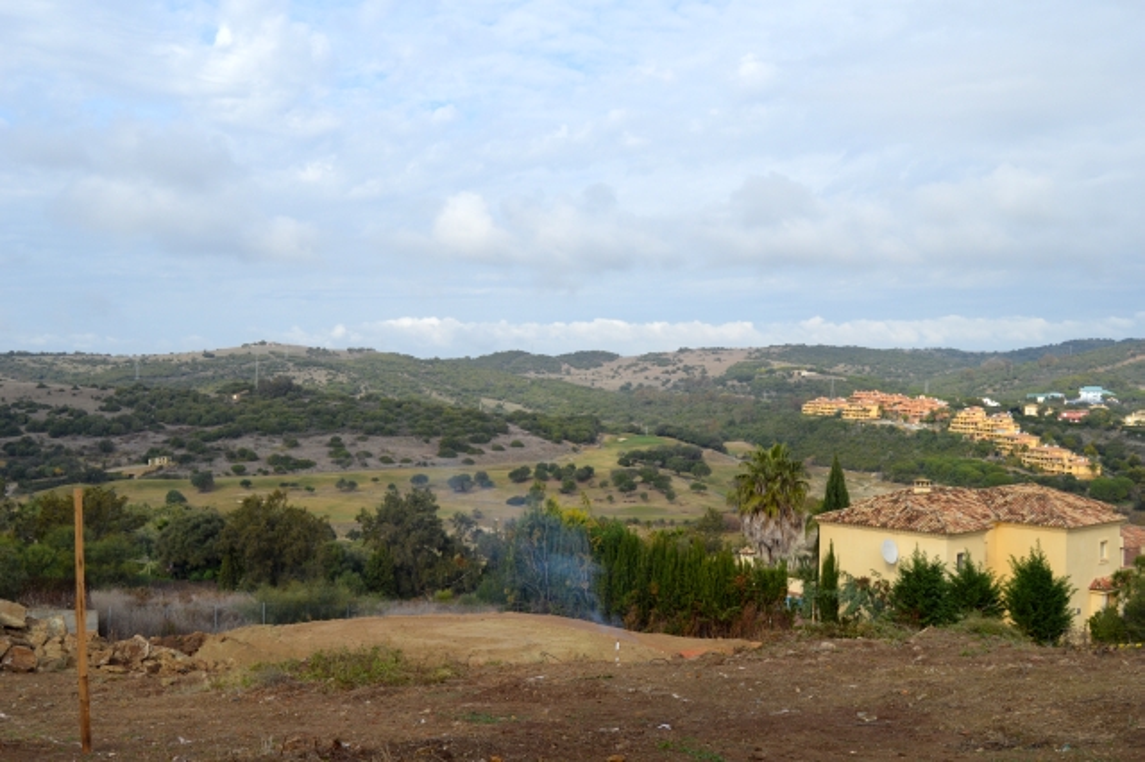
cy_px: 381
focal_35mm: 36
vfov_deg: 36.8
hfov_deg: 53.2
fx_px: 1144
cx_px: 572
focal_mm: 24
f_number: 8
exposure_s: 1/250
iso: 100
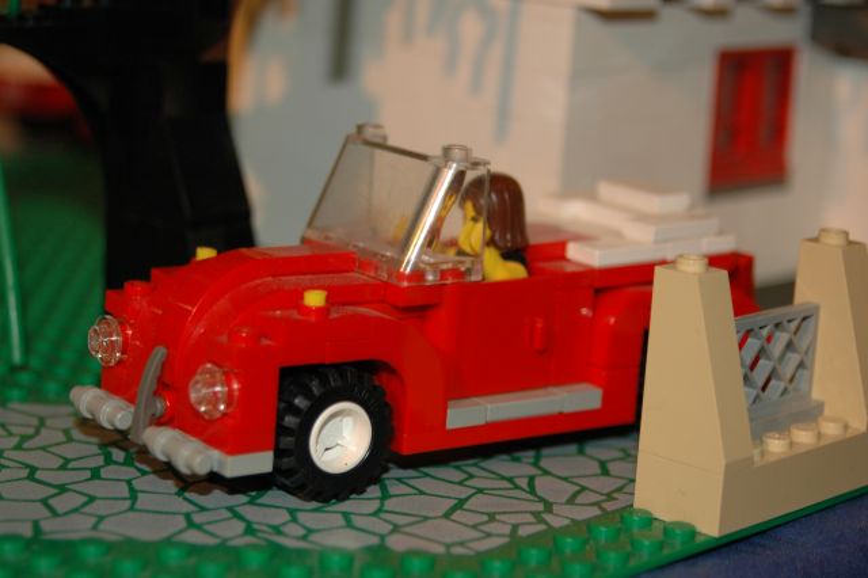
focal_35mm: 93
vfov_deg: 14.7
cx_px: 434
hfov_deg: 21.9
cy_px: 289
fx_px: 2241
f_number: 5
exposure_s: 1/60
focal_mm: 62
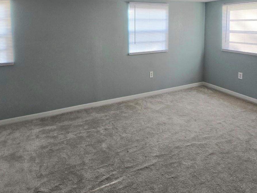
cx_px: 120
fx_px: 171
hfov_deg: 73.8
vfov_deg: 54.6
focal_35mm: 23
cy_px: 37
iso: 100
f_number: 2.2
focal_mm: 2.2
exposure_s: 1/60.2
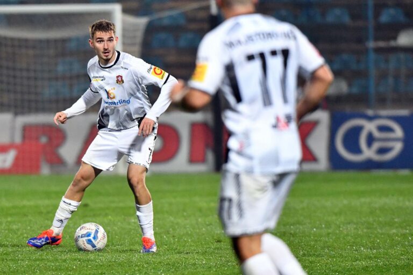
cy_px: 138
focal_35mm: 340
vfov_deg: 4.0
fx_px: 3900
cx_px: 206
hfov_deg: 6.1
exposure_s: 1/1000
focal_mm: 340
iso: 5000
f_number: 4
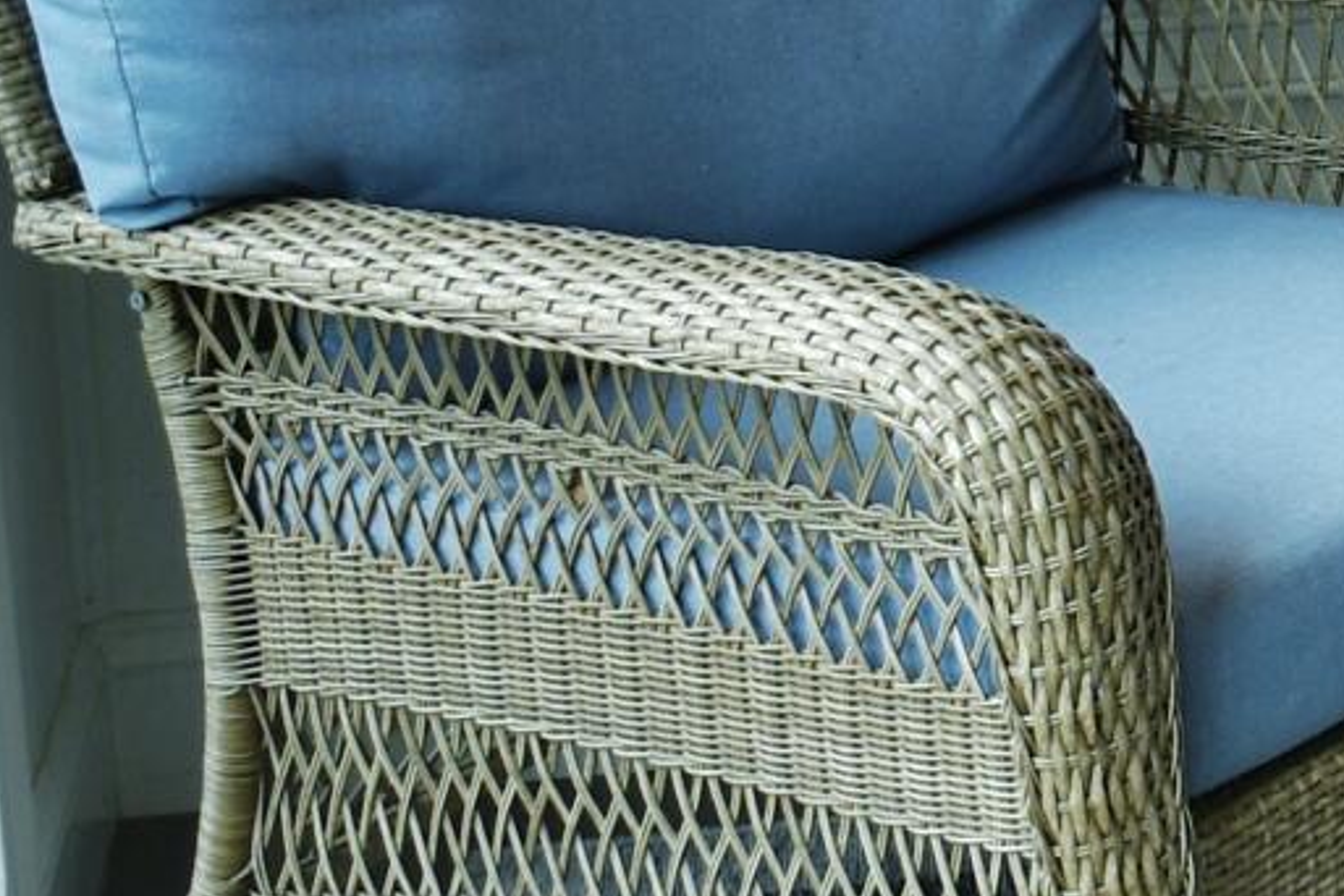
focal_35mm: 158
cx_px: 2900
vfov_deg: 8.4
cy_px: -610
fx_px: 5898
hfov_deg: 11.4
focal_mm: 18
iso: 100
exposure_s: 1/40
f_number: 3.5
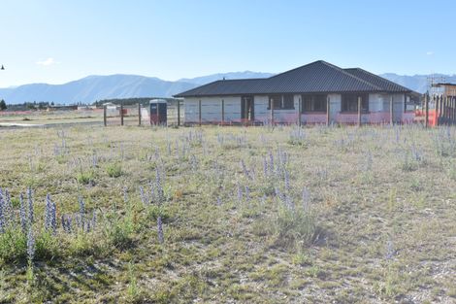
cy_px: 152
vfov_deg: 36.8
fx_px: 456
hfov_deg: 53.1
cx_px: 228
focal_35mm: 36
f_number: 10
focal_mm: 24
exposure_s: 1/400
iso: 200
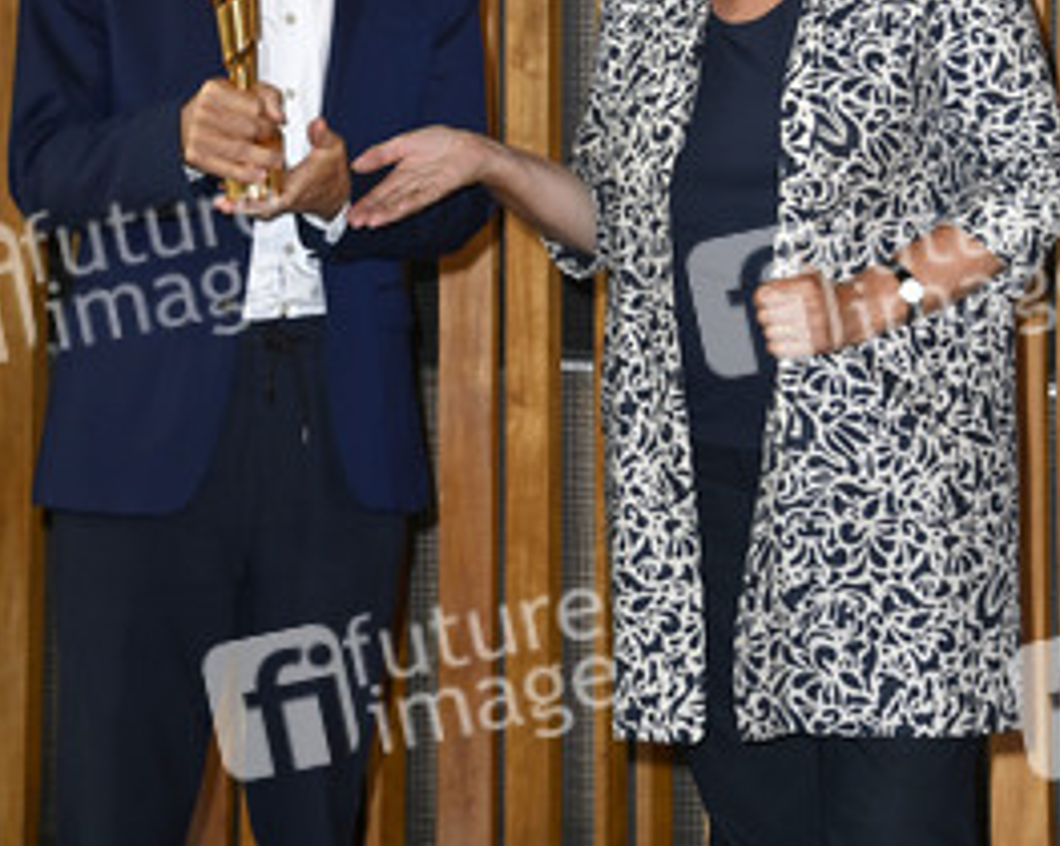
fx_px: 4702
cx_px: 528
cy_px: 81
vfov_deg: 10.2
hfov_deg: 12.9
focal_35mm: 150
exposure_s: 1/200
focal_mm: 105
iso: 1250
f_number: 5.6
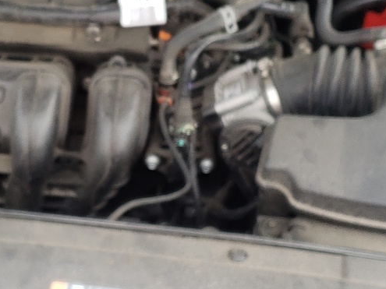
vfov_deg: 17.6
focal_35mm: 84
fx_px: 936
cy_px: 165
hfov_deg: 23.1
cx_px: 109
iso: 50
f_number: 1.5
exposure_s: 1/345
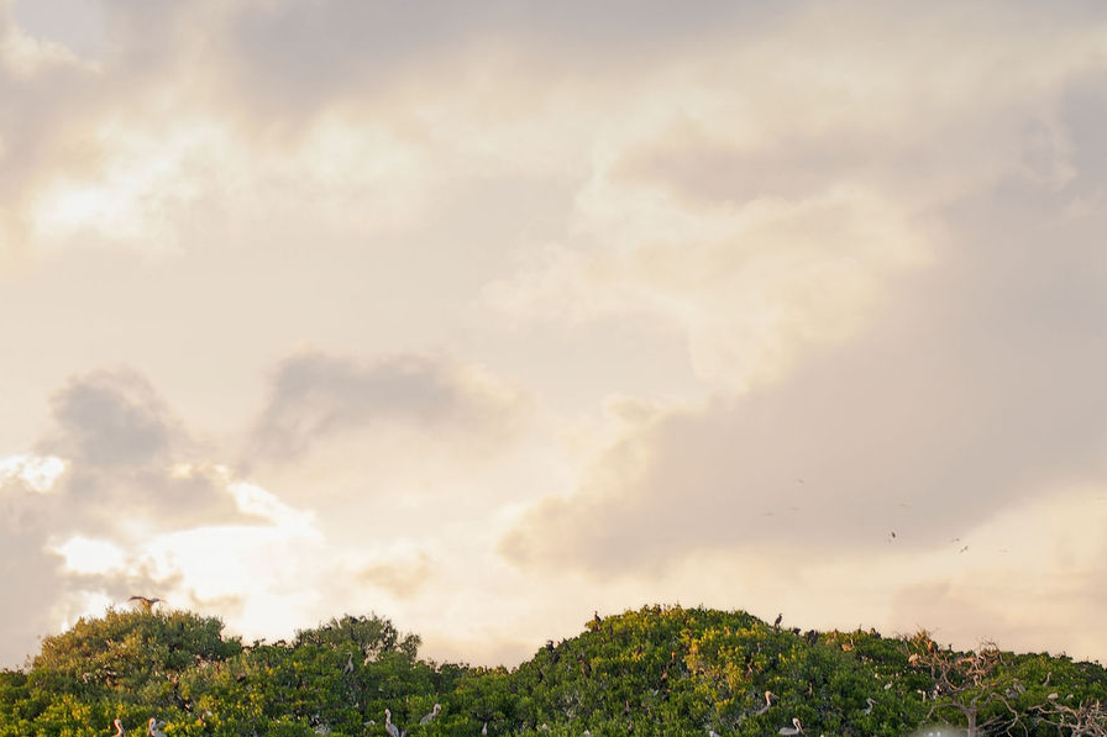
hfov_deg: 25.3
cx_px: 636
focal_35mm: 80
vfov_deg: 16.5
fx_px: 2459
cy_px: 815
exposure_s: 1/500
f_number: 1.4
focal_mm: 35
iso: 64
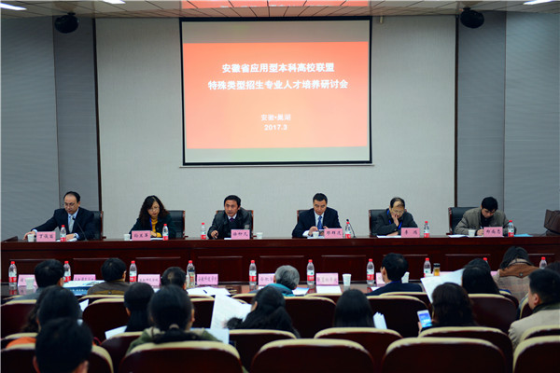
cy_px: 186
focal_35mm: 52
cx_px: 280
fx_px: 809
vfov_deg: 26.0
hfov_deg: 38.2
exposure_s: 1/30
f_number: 2.8
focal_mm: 52
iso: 800
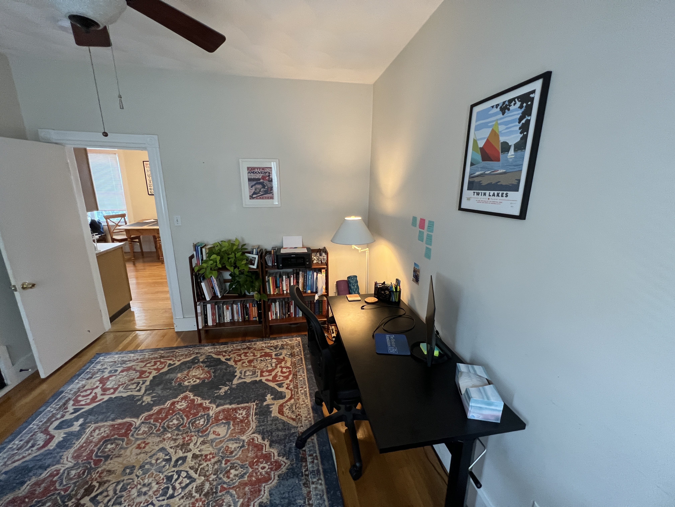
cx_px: 338
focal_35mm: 13
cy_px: 254
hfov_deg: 106.2
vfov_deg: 89.9
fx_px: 253
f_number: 1.8
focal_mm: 1.57
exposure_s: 1/60
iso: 320
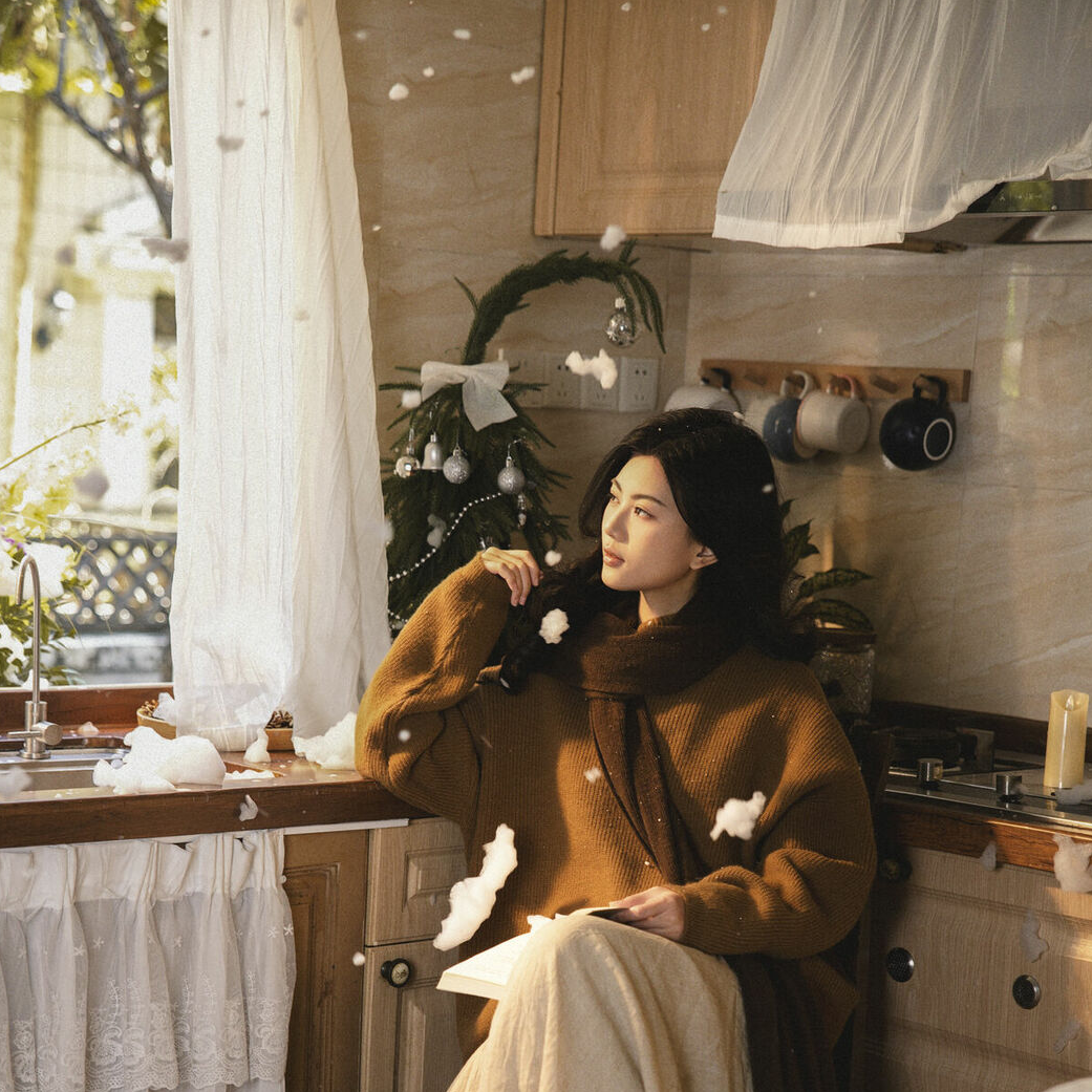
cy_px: 816
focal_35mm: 81
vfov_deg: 21.2
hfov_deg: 21.4
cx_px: 549
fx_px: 2891
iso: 160
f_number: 2.8
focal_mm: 63
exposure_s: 1/125
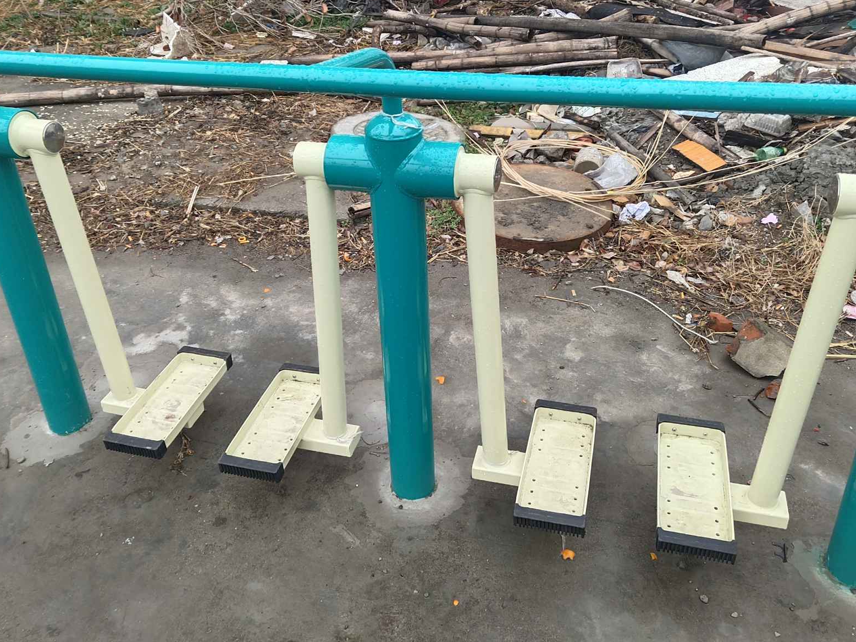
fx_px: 915
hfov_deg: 50.1
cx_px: 425
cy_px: 255
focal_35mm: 37
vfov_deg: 38.5
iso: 50
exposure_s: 1/1696
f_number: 1.79
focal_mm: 4.35
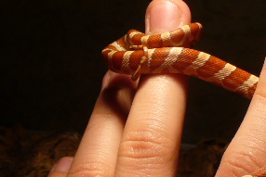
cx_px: 203
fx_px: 636
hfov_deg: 23.4
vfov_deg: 15.6
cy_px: 175
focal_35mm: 86
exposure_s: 1/100
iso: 80
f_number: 2.8
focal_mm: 6.1
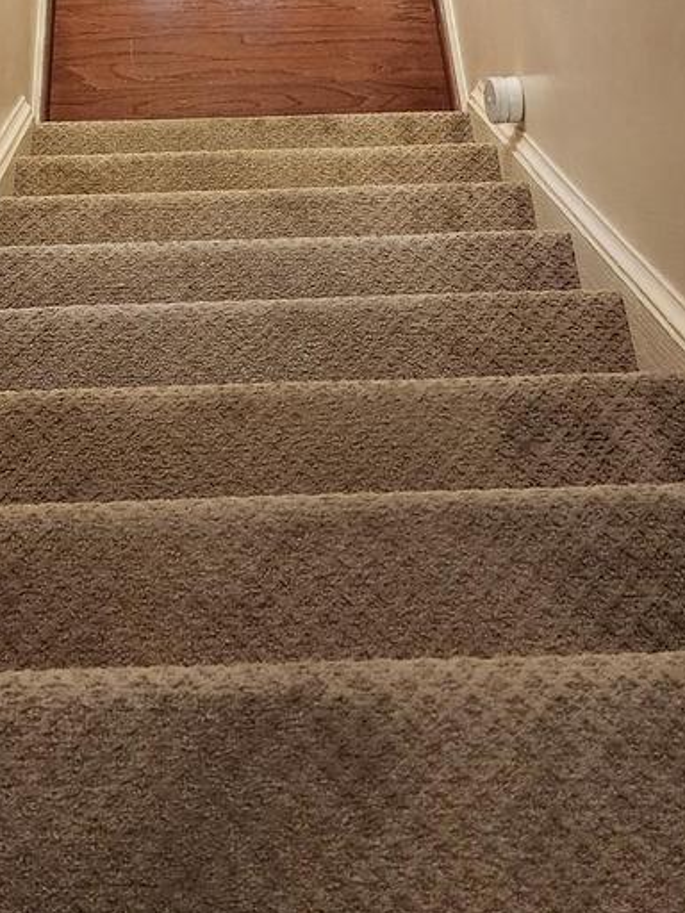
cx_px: 184
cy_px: -5
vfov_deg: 26.6
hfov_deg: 21.2
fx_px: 1821
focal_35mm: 69
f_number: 1.8
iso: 320
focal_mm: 6.4
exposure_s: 1/120
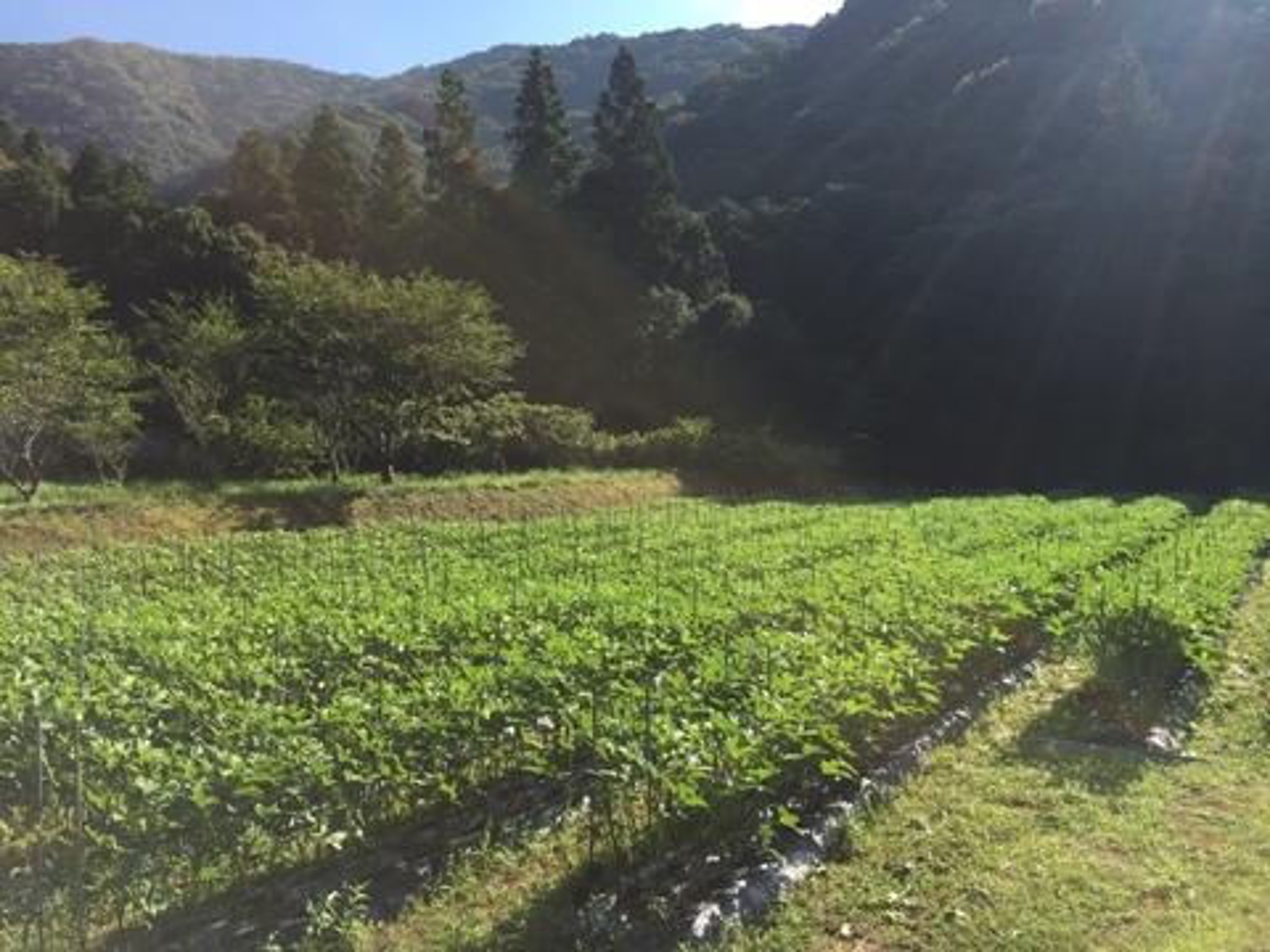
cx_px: 635
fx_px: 1064
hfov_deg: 61.7
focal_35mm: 29
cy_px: 476
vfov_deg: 48.2
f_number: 2.2
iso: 32
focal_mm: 4.15
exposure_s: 1/1319
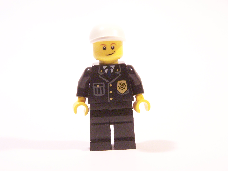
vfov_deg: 14.1
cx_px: 114
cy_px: 86
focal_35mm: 105
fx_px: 692
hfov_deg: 18.7
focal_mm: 17.5
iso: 400
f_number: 3.2
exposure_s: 1/45
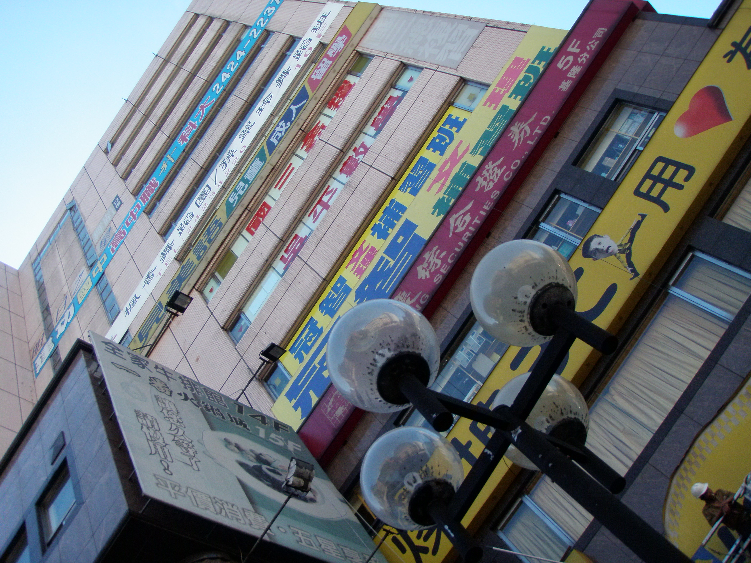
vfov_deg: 37.7
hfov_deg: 49.0
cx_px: 376
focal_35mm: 38
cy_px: 282
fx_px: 824
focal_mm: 6.7
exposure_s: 1/500
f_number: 3.5
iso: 200
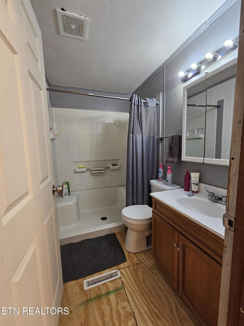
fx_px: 122
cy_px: 163
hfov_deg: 89.9
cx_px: 122
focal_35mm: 13
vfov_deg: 106.2
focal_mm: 2.2
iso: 400
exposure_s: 1/60
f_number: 2.2
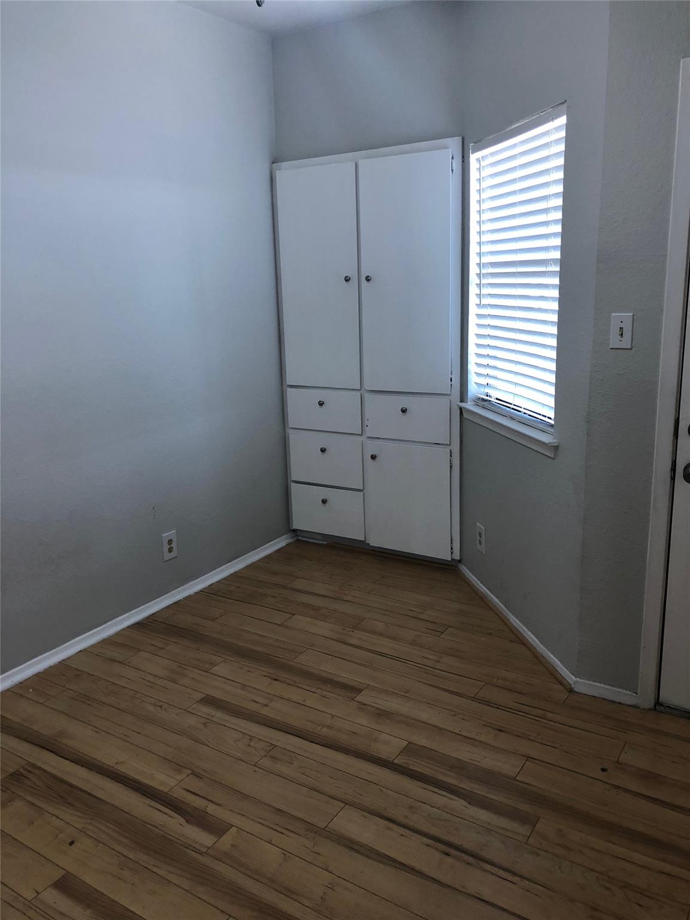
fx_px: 744
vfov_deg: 63.4
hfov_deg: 49.7
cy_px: 460
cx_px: 345
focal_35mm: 28
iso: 25
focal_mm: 4
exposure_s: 1/30
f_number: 1.8
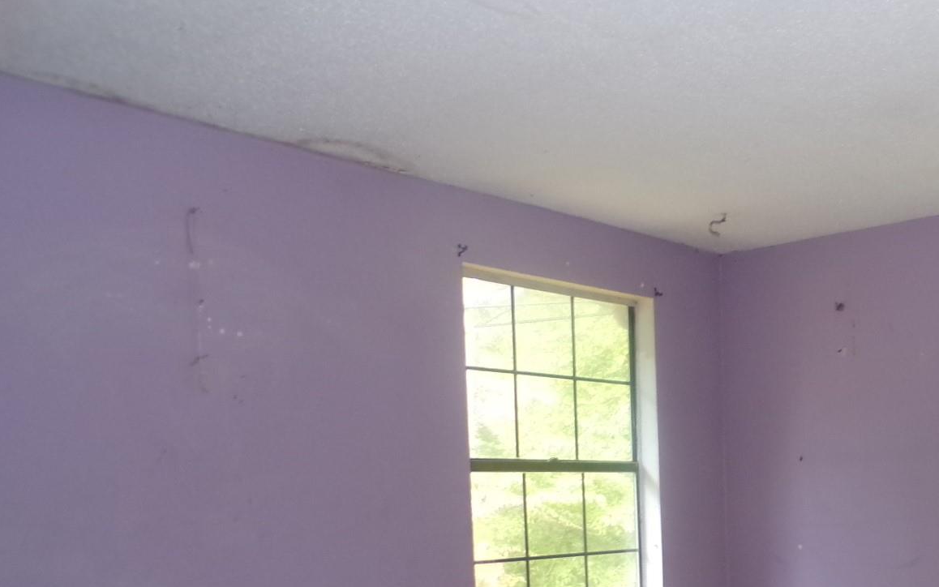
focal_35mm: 45
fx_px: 1152
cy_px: 556
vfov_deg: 27.3
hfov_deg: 41.6
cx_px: 803
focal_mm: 4.3
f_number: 3
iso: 200
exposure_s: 1/28
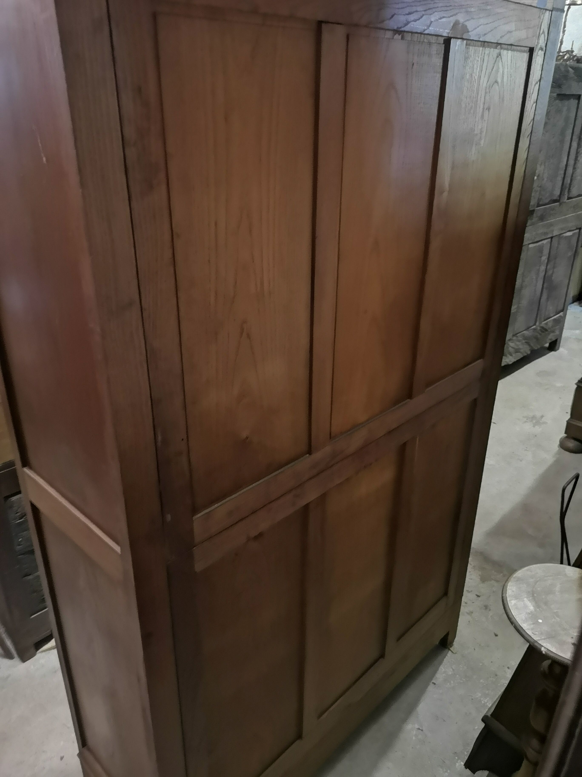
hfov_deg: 51.4
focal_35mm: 27
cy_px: 388
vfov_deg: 65.3
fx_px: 605
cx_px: 291
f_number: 1.8
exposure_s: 4
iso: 1250
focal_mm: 5.58
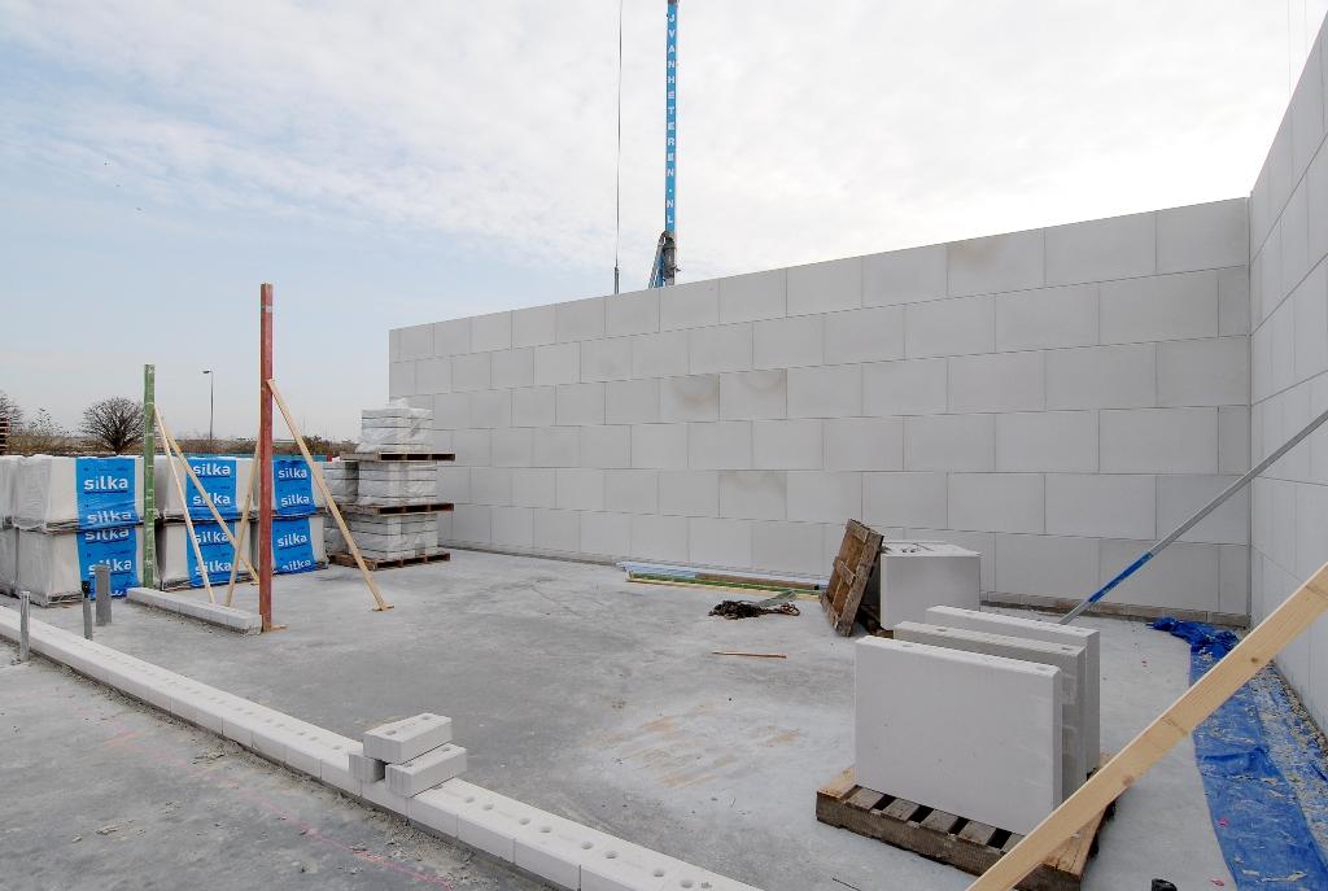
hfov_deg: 89.9
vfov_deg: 67.6
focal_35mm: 18
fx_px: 665
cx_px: 664
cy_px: 446
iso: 250
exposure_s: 1/250
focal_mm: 12
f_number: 9
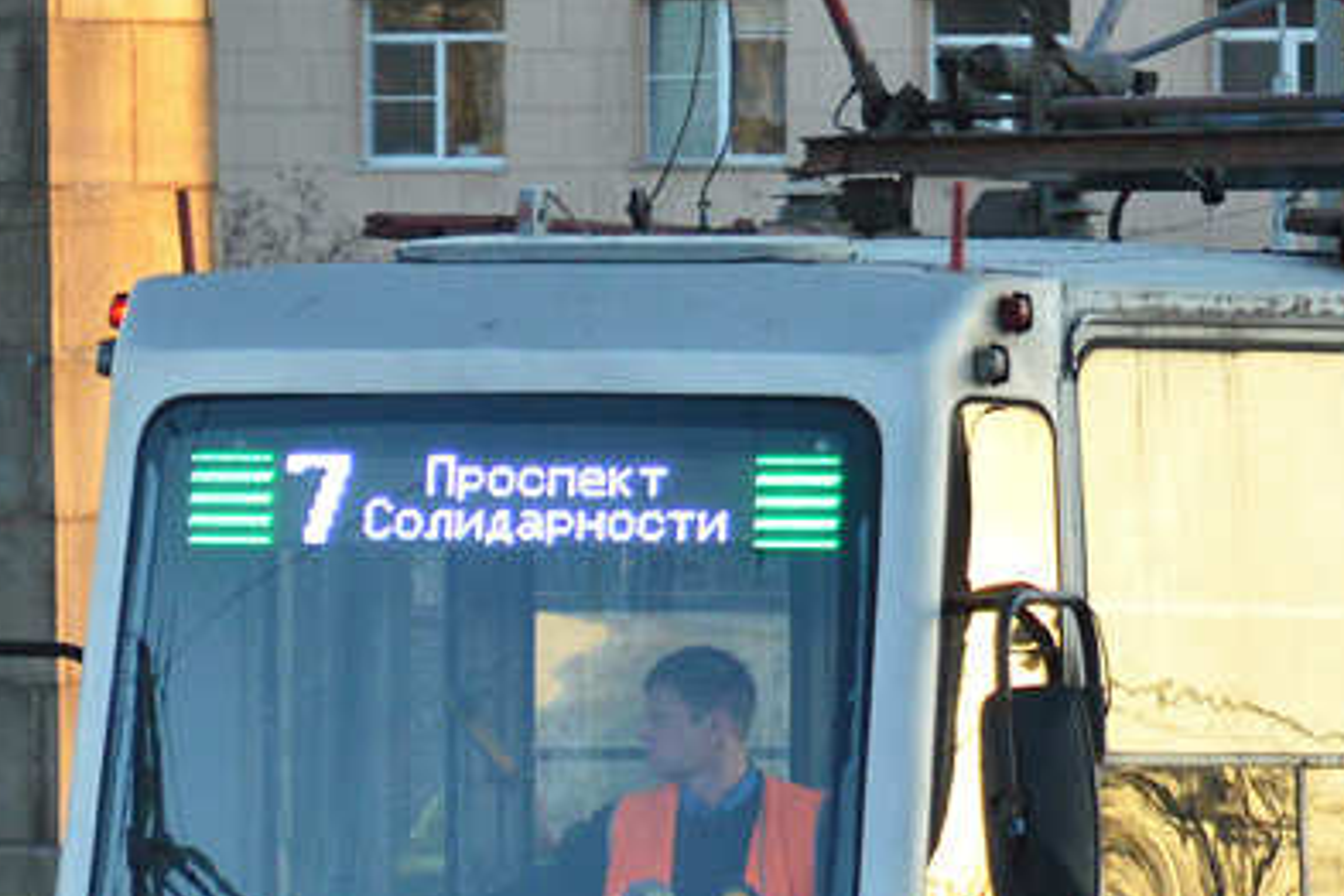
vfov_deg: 2.3
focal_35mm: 602
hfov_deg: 3.4
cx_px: 1607
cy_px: 359
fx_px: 22470
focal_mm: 105
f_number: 5.6
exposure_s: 1/200
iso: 400
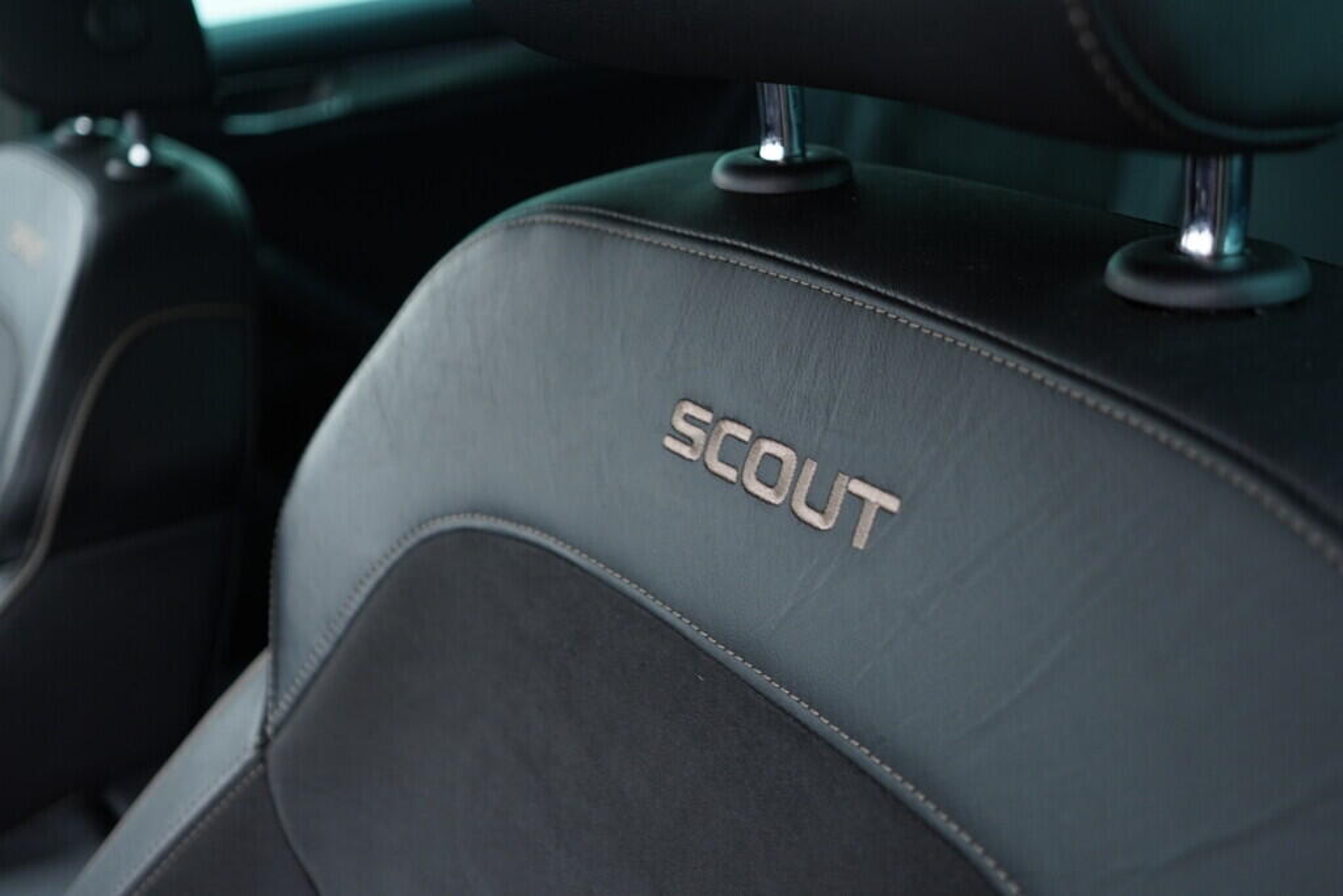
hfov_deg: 53.1
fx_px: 1343
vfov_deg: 36.9
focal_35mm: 36
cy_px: 448
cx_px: 672
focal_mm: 24
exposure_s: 1/40
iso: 320
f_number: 2.8
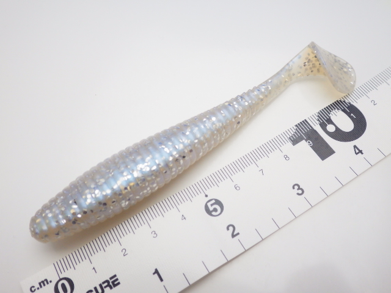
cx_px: 196
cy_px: 146
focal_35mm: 31
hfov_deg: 58.4
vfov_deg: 45.4
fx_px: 350
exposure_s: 1/45
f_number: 3.1
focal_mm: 5.5
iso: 320
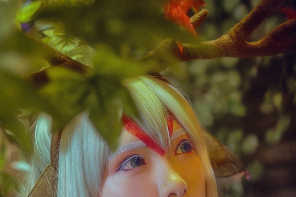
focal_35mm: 83
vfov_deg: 16.2
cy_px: 183
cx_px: 148
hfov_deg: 24.5
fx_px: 682
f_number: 2.8
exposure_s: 1/15
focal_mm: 55
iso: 400
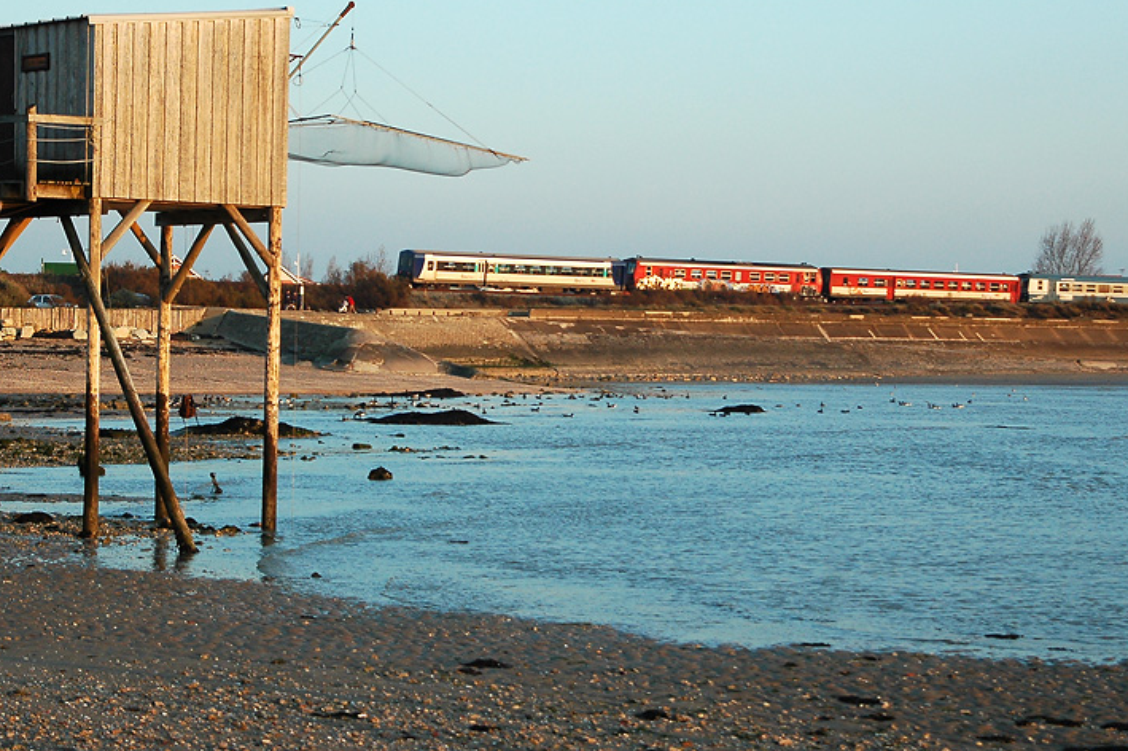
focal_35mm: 86
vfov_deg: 15.9
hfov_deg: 23.8
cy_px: 292
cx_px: 541
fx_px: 2682
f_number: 4.5
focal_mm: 45
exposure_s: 1/640
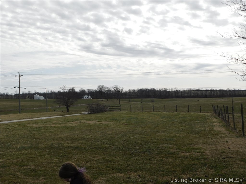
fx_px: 256
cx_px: 123
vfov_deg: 39.7
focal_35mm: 36
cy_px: 92
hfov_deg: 51.4
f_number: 7
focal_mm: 6.3
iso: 125
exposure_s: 1/500
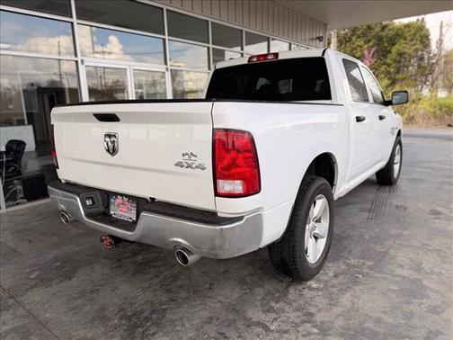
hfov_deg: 71.6
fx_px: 314
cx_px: 226
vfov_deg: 56.8
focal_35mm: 24
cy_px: 170
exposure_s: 1/1005
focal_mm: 6.76
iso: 80
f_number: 1.78
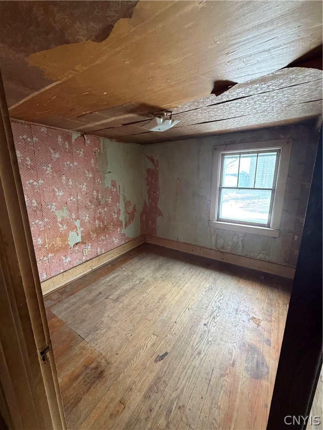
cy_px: 215
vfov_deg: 102.1
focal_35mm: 14
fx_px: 174
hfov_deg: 85.7
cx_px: 162
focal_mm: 2.22
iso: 400
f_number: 2.2
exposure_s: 1/60
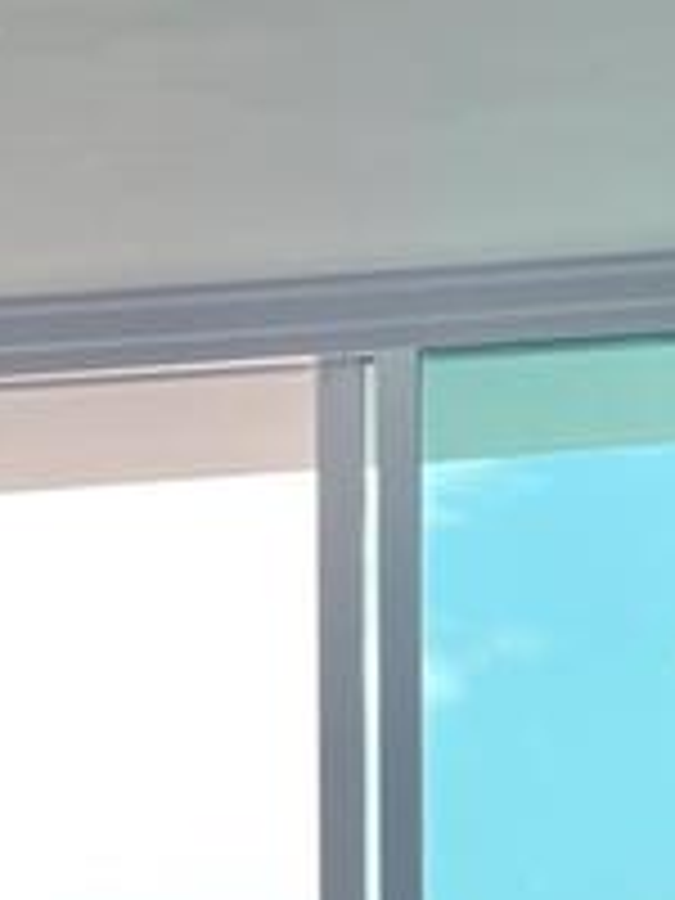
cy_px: 1719
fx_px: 4056
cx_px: -158
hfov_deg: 9.4
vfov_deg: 11.6
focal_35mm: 156
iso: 32
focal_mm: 4.2
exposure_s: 1/427
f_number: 1.6
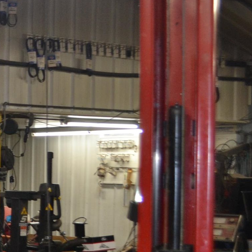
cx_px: -206
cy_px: 178
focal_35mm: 103
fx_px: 848
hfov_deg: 14.7
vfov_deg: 16.8
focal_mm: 20
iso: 560
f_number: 3.8
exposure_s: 1/60
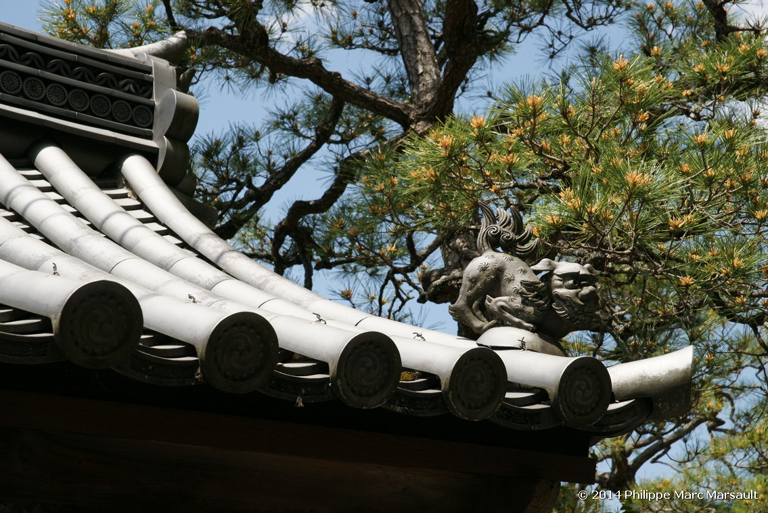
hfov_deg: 28.5
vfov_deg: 19.2
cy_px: 258
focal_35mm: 71
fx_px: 1515
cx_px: 387
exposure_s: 1/320
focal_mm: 70
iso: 400
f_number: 11
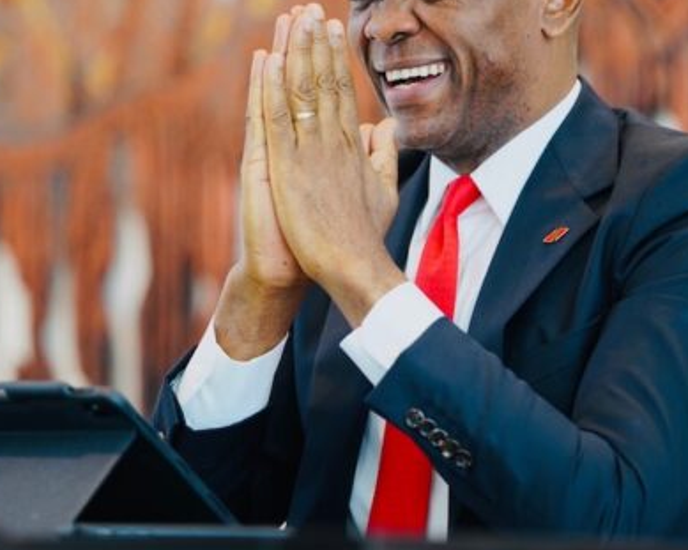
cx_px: 343
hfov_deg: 8.1
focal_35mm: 238
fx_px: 4845
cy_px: 197
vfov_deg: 6.5
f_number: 2.8
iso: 800
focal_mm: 154
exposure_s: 1/200
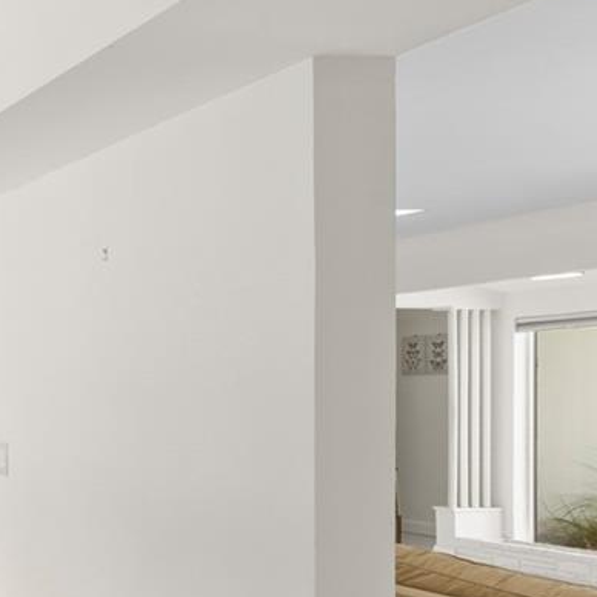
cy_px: 500
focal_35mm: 49
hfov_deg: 23.5
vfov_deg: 33.4
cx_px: -400
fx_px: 956
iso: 100
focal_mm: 14
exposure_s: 1/3
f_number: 11
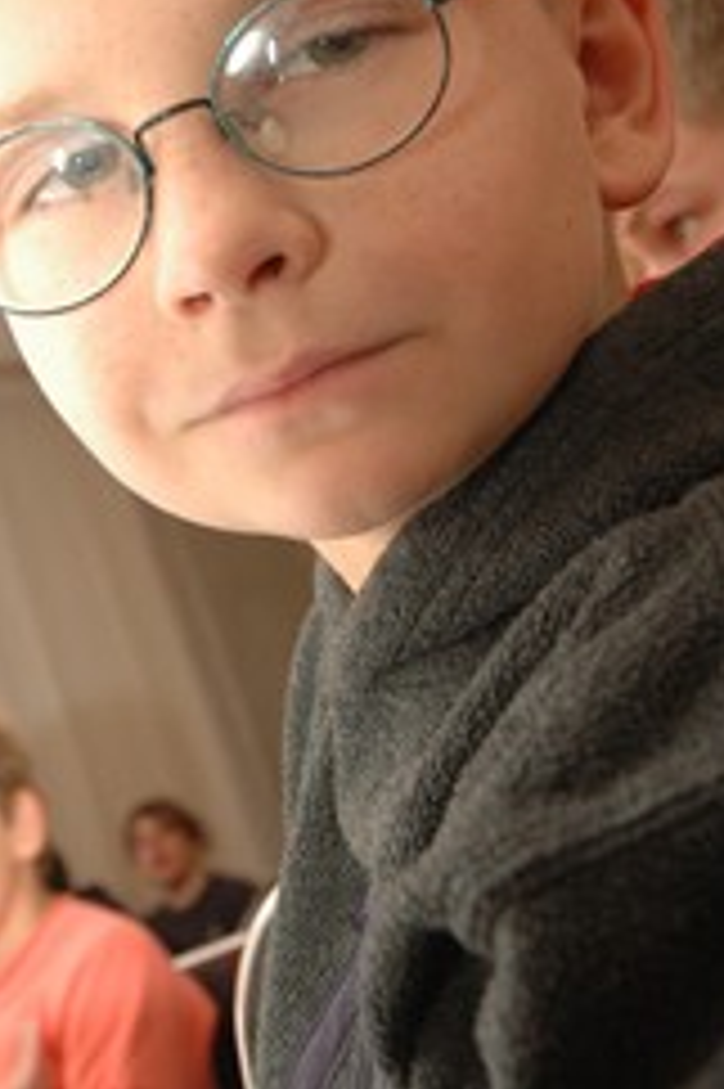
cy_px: 410
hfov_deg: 20.3
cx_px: 229
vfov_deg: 30.1
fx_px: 2019
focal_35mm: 67
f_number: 5.6
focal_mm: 27
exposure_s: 1/45
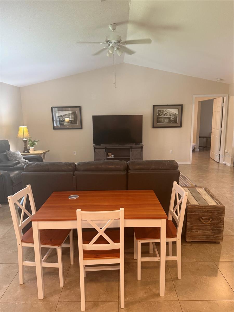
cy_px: 156
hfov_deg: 56.8
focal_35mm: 24
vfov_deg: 71.6
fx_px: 216
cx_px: 117
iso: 200
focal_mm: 6.76
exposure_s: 1/60
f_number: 1.78
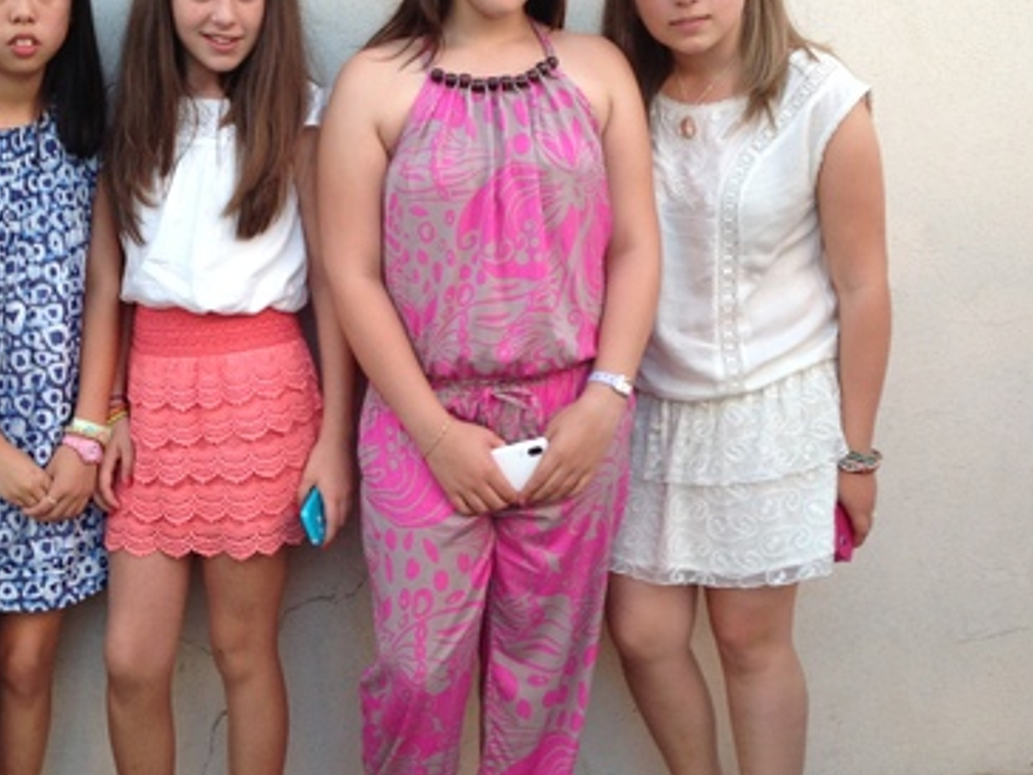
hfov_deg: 32.8
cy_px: 380
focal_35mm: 58
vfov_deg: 25.2
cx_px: 295
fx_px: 1731
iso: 64
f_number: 2.4
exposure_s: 1/60
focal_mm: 4.13
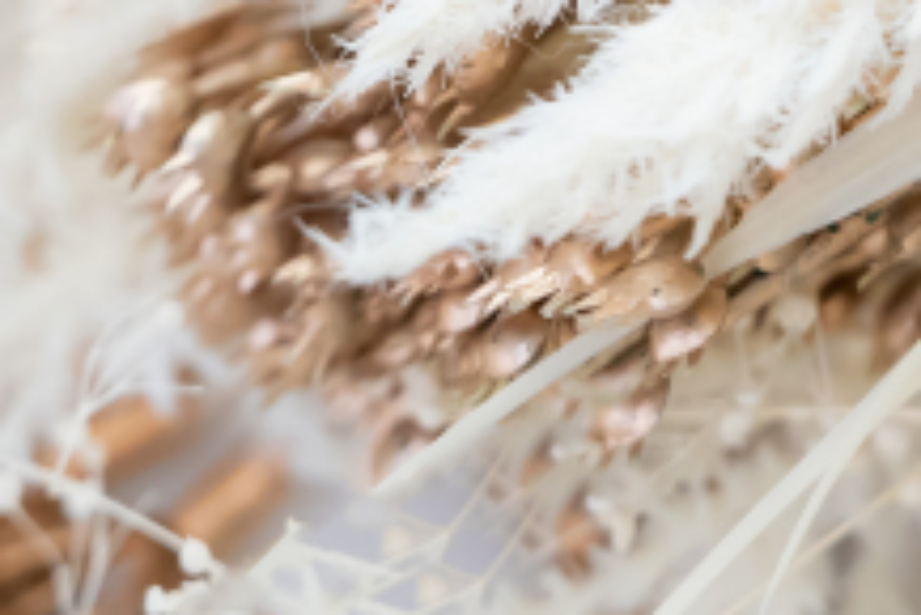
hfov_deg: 5.2
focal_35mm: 398
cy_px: -460
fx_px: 10189
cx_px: 688
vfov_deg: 3.4
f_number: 5.6
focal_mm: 108
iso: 2500
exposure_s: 1/160
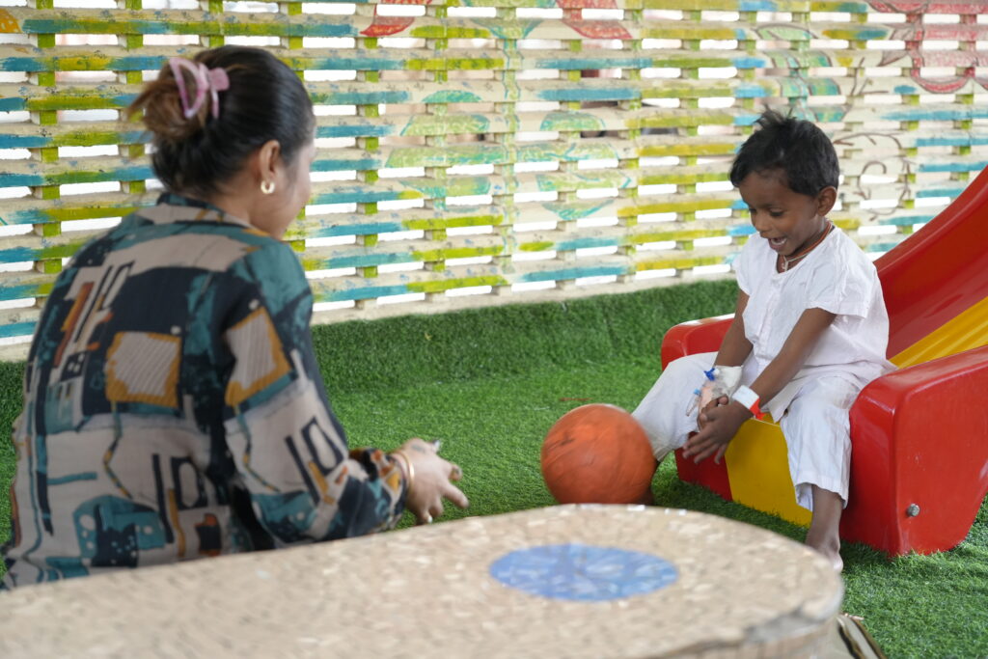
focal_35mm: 62
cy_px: 330
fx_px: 1702
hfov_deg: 32.4
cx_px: 494
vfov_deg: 21.9
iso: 2500
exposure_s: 1/160
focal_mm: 62
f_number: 4
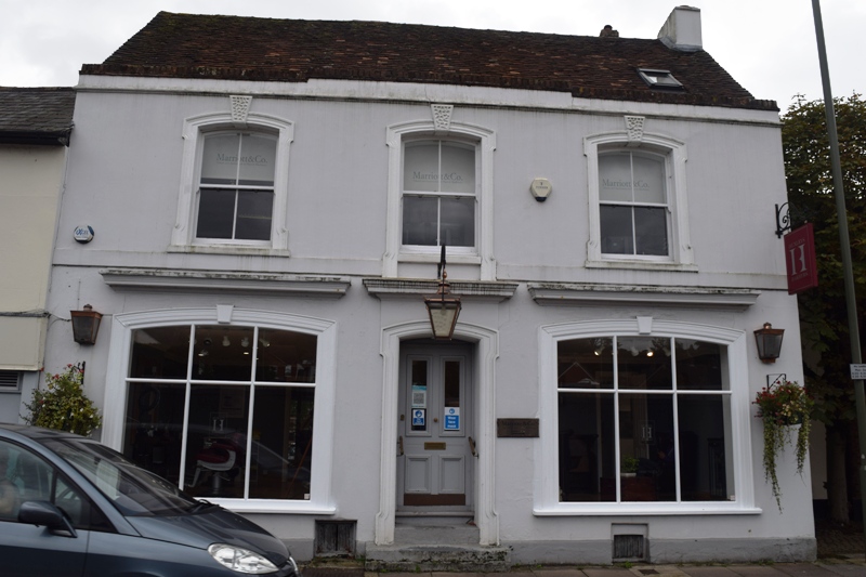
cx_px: 433
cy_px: 288
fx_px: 721
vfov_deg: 43.6
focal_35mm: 30
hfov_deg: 61.9
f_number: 8
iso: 200
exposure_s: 1/250
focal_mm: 20
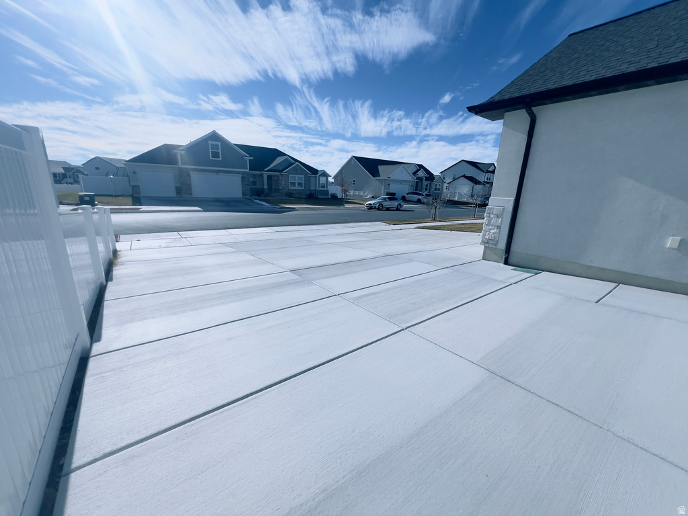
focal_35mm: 13
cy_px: 258
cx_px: 344
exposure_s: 1/4219
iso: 32
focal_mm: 1.57
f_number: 1.8
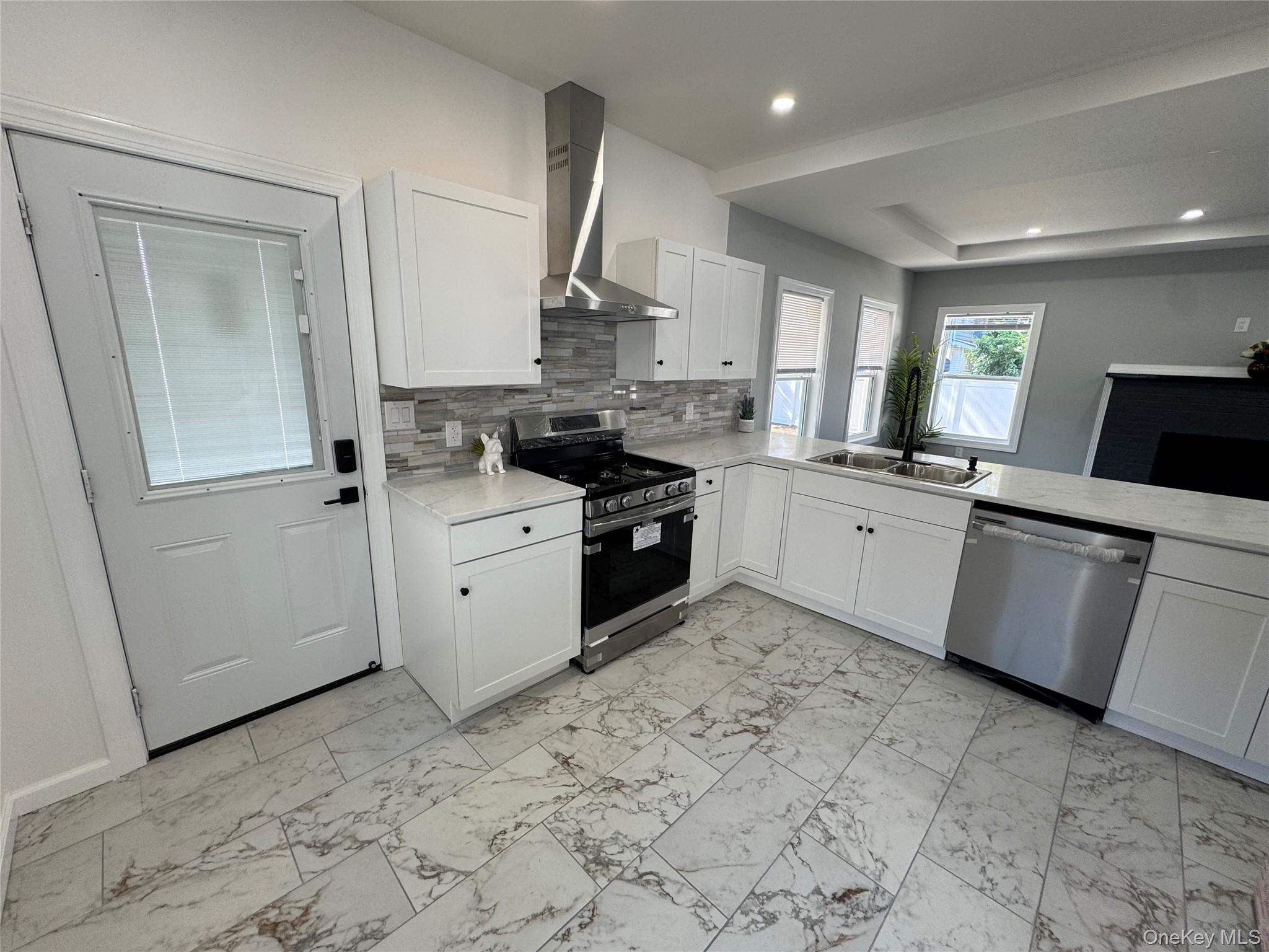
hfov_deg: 102.1
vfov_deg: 85.7
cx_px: 634
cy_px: 476
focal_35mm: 14
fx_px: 513
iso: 100
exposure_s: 1/120
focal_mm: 2.22
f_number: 2.2
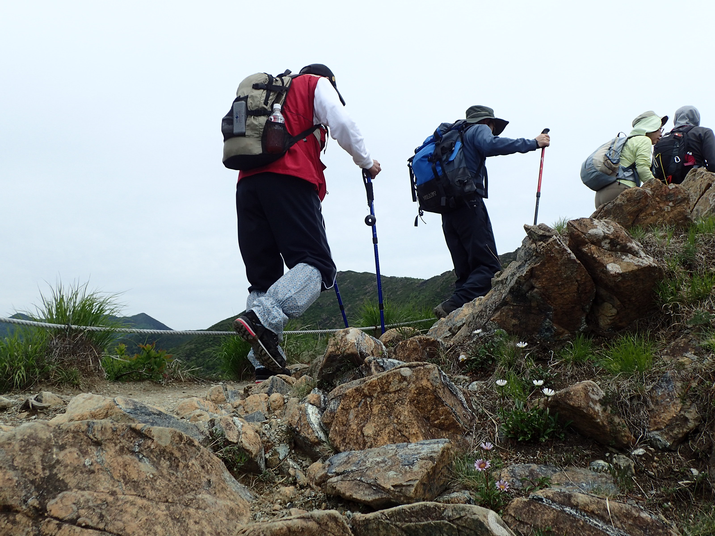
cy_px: 268
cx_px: 358
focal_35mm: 30
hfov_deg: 60.0
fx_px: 620
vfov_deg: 46.8
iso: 100
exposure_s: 1/160
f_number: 9
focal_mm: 5.5
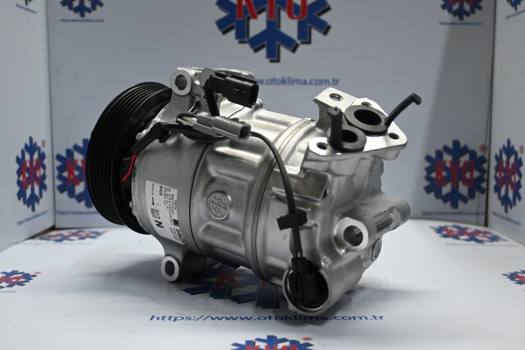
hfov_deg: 51.3
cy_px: 175
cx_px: 262
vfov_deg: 35.5
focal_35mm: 38
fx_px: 547
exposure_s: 1/125
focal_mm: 25
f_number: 4.2
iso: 1000
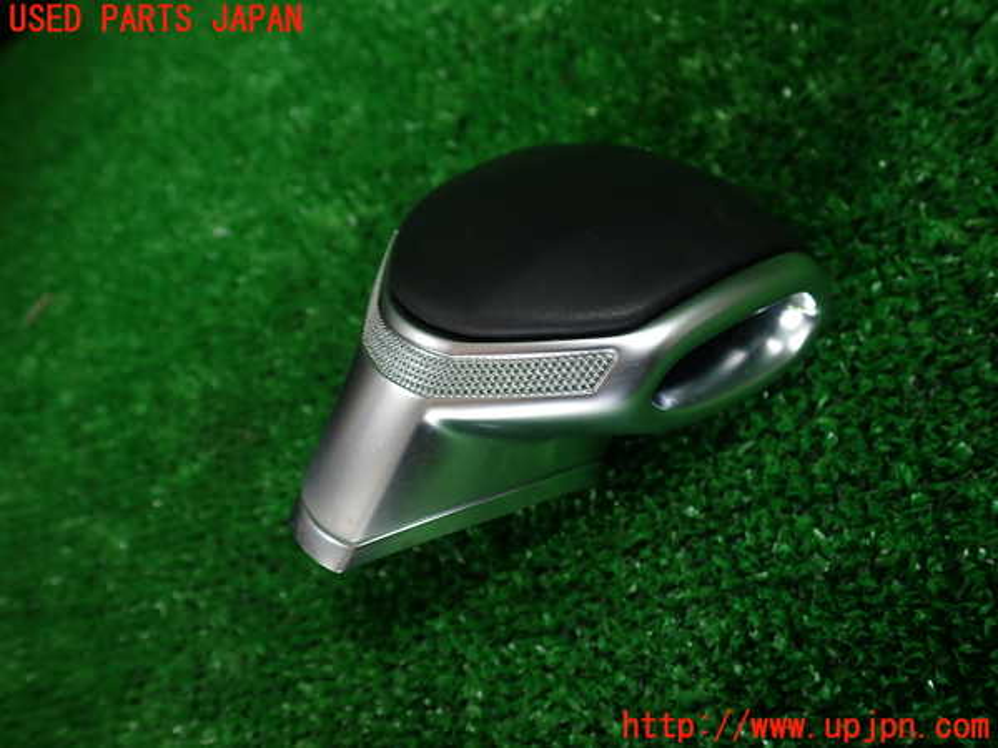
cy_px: 374
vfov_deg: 46.8
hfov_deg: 60.0
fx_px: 865
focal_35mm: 30
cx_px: 499
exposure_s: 1/60
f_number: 2.3
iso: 160
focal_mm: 5.4
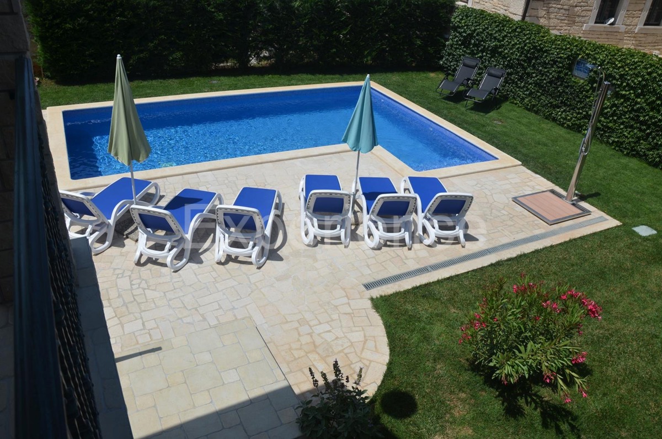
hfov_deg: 67.5
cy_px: 220
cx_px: 331
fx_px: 496
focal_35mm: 27
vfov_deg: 47.7
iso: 100
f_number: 8
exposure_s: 1/250
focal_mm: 18
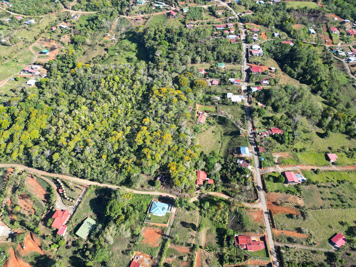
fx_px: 247
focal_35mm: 24
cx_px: 178
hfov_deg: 71.6
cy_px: 134
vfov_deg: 56.8
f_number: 1.7
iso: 100
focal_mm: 6.72
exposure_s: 1/800
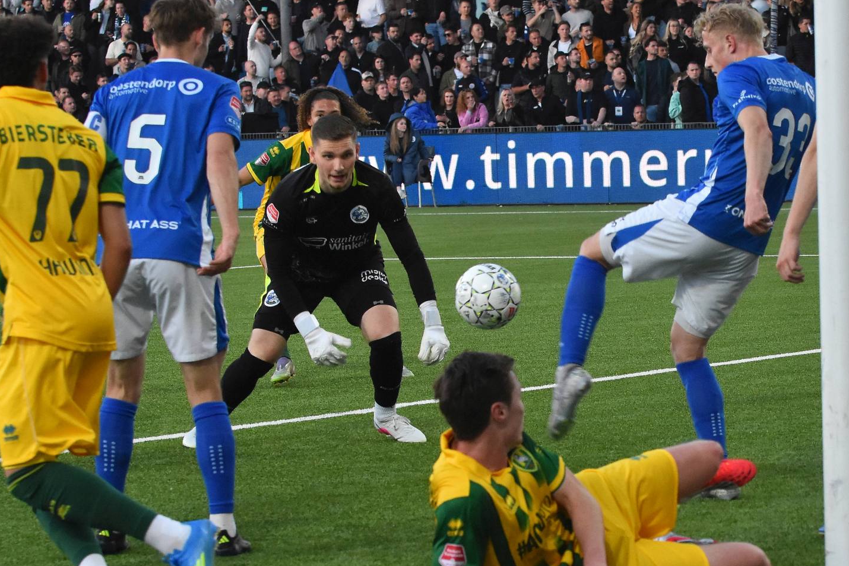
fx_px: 3325
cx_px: 473
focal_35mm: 141
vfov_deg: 9.7
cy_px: 312
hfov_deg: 14.5
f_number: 4
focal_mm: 70
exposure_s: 1/640
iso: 2000
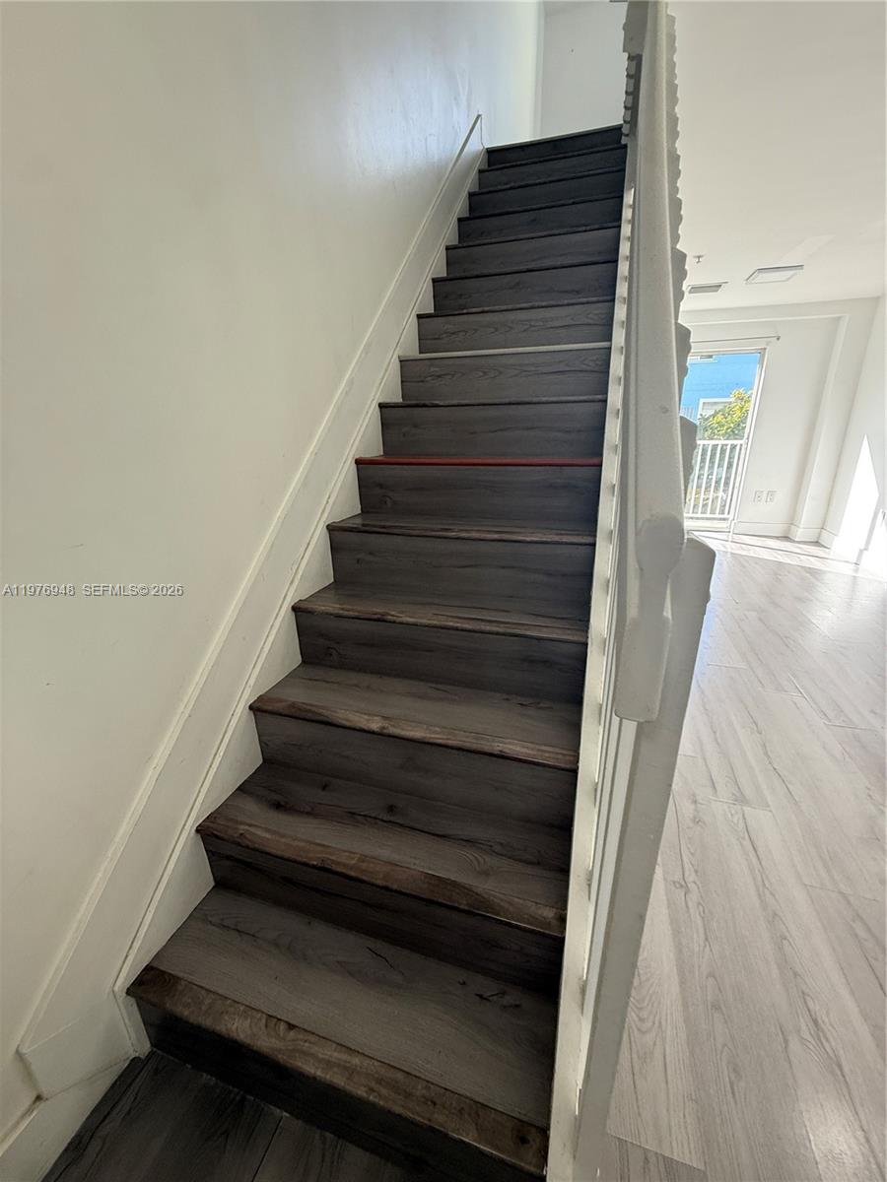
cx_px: 444
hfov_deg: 85.7
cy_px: 591
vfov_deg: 102.1
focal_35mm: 14
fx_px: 478
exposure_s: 1/120
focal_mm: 2.22
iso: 160
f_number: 2.2
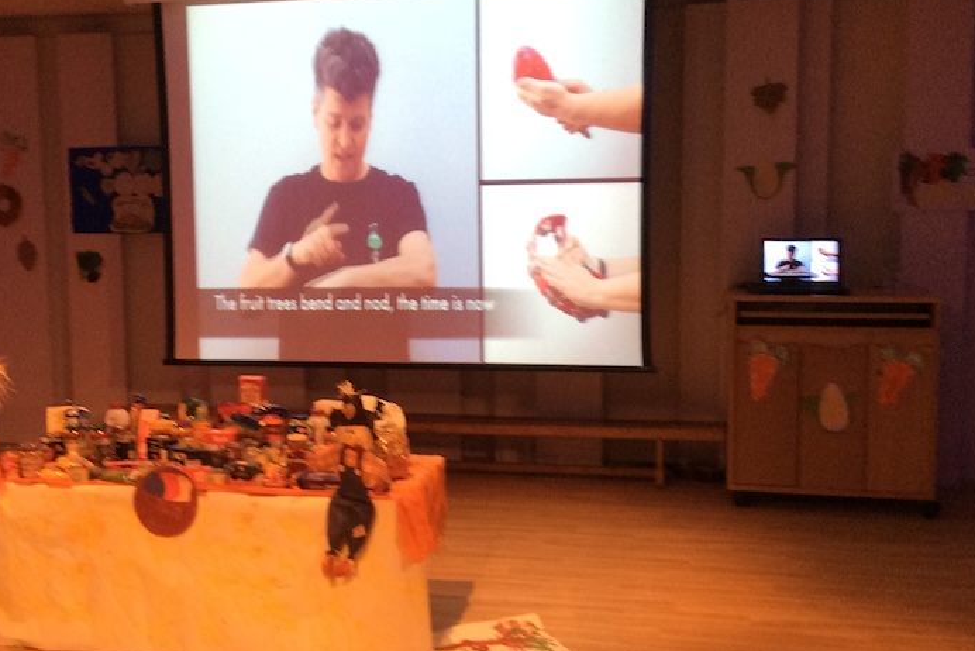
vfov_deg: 28.1
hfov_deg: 40.8
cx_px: 359
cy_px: 328
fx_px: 1300
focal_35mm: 48
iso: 80
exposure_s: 1/25
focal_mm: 3.3
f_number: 2.4
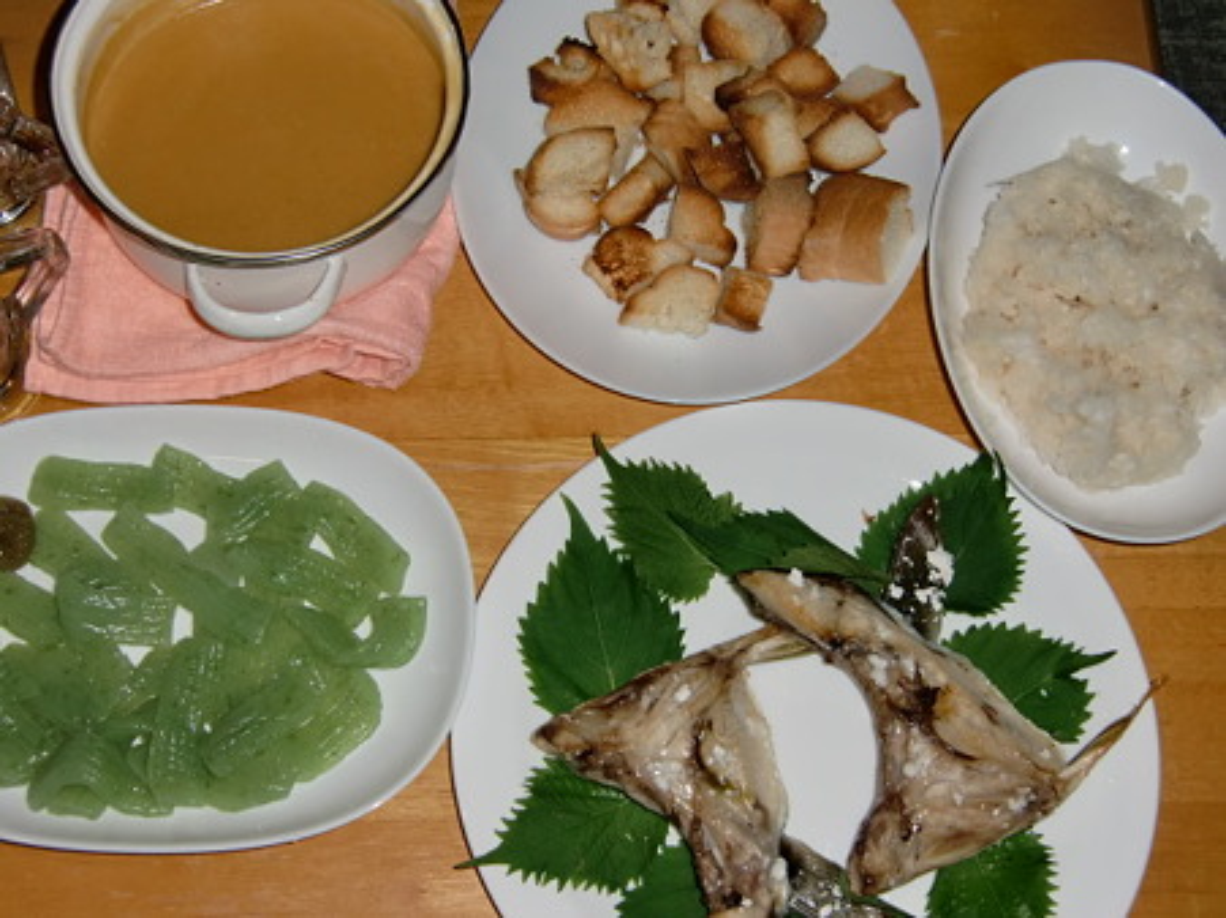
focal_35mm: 47
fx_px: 1664
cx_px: 613
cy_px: 459
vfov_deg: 30.9
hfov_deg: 40.4
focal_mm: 8.4
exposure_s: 1/20
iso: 100
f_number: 4
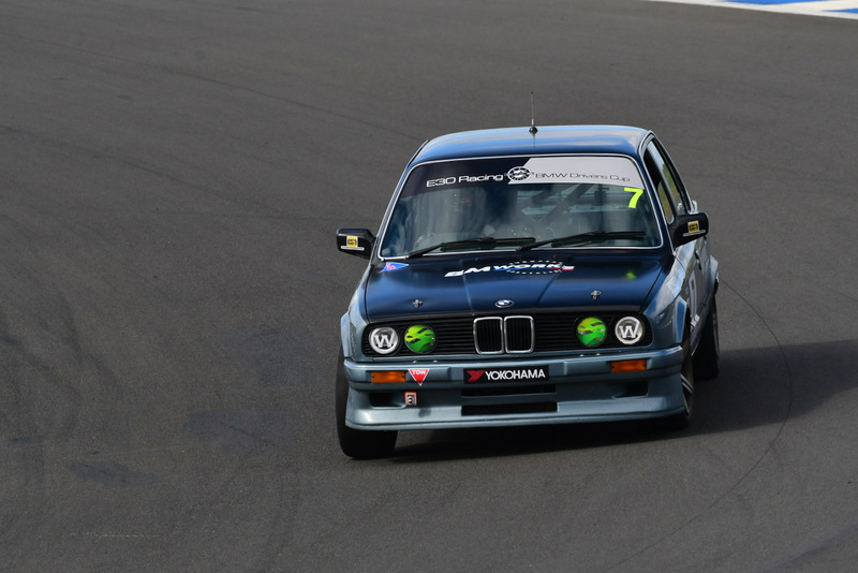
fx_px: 12874
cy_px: 286
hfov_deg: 3.8
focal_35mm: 540
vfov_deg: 2.5
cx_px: 429
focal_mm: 360
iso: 400
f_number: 9
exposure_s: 1/640
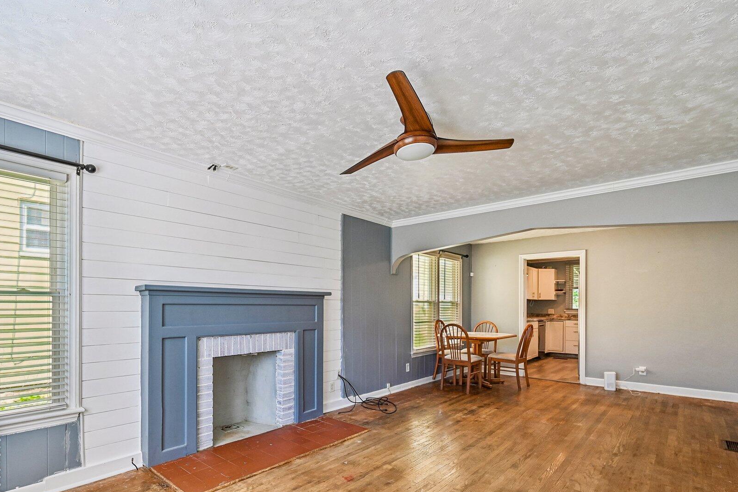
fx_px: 369
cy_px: 309
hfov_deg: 89.4
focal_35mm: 18
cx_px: 315
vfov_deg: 66.3
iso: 400
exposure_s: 1/90
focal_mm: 14
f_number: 4.8
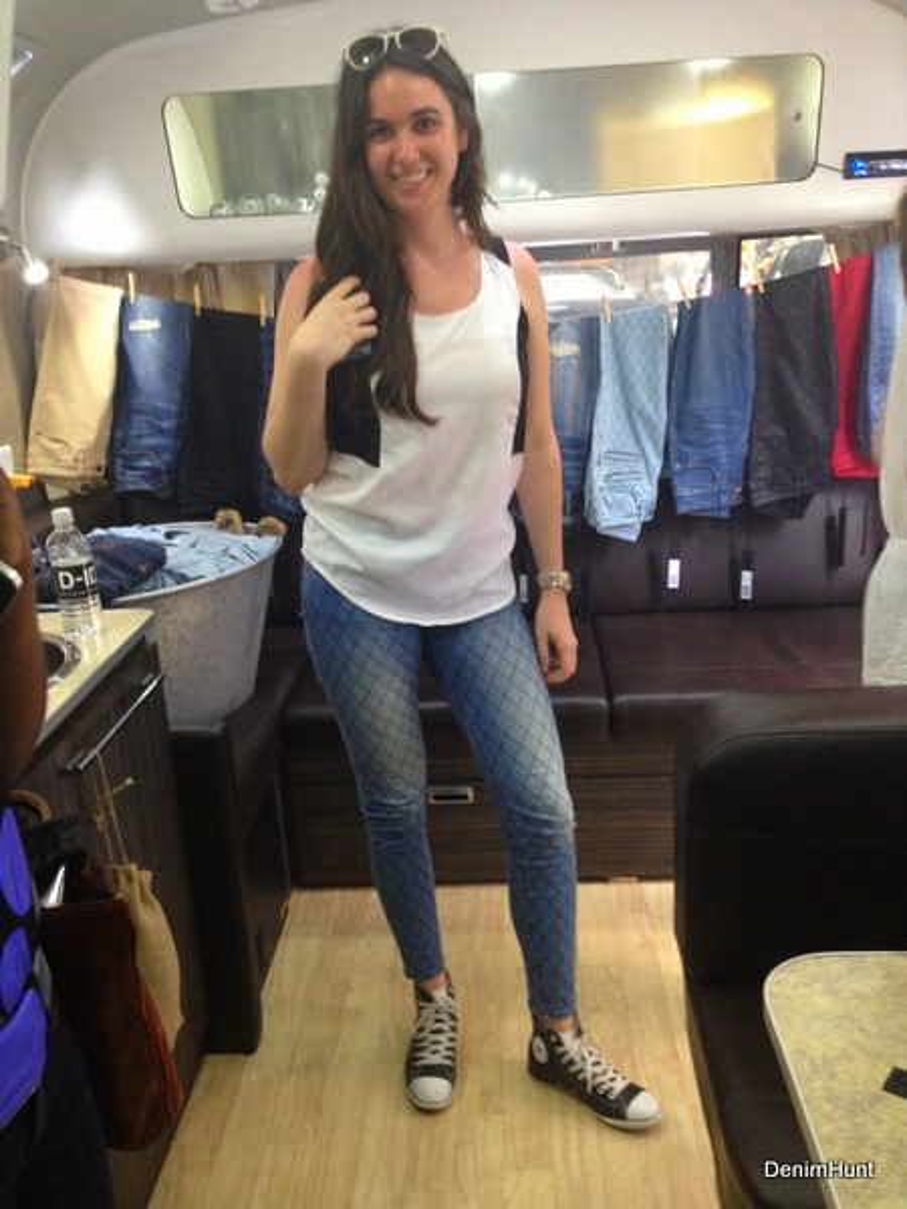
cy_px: 604
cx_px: 454
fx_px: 1153
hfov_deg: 42.9
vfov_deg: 55.4
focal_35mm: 33
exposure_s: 1/20
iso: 250
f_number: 2.4
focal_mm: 4.13
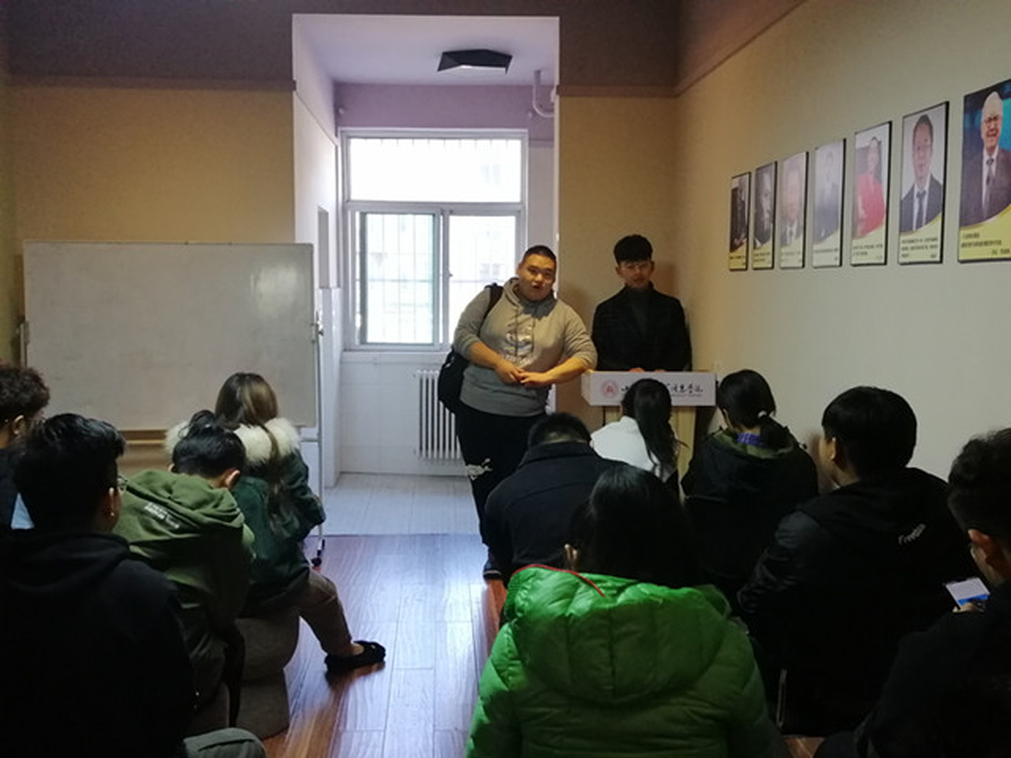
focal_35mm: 39
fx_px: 1139
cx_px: 506
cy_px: 379
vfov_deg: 36.8
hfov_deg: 47.9
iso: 200
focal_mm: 3.81
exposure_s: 1/33.3
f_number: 2.2
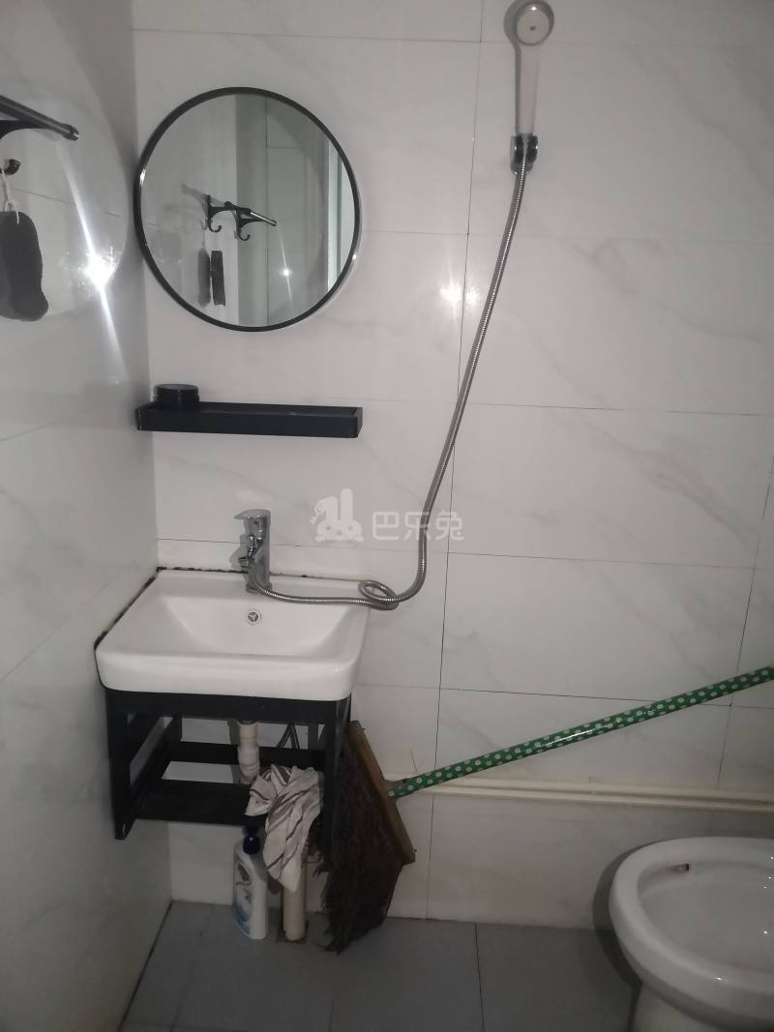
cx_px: 387
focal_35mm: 26
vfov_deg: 67.3
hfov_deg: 53.1
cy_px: 516
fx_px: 775
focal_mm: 4.75
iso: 800
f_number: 1.8
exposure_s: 1/16.7
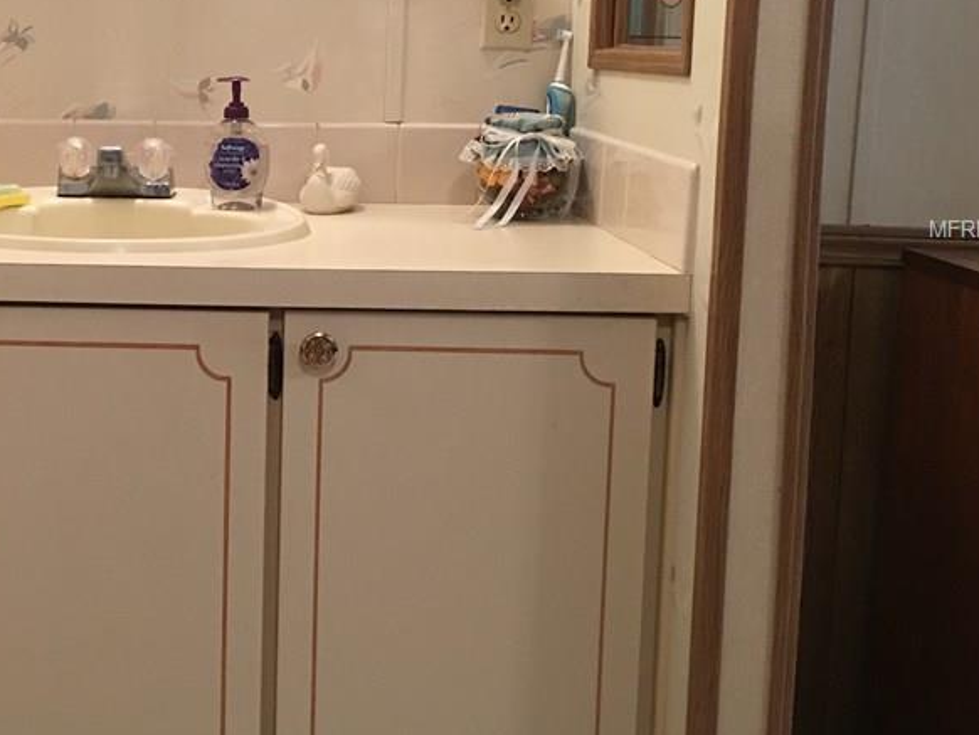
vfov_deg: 28.3
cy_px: 230
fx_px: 1443
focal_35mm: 51
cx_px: 170
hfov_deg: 36.0
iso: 100
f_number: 2.2
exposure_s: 1/15
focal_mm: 4.15
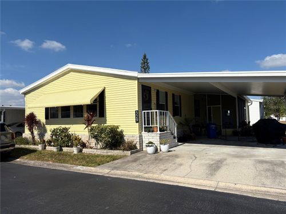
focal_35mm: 26
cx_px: 143
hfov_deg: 67.3
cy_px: 107
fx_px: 215
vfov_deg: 53.1
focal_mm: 5.96
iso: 50
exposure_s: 1/6993
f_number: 1.6
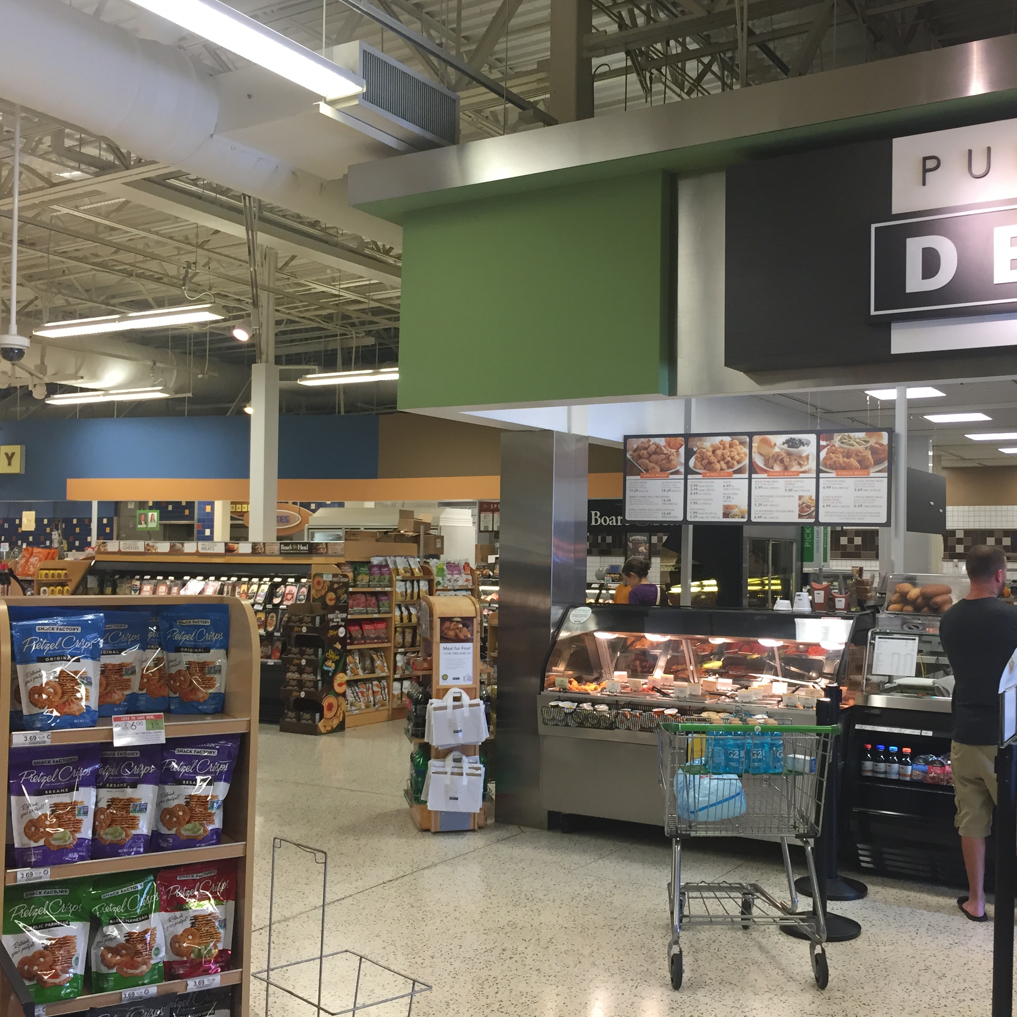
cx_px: 603
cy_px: 510
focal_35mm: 35
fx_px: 1163
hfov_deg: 47.0
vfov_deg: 47.2
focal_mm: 4.15
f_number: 2.2
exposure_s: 1/30
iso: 32
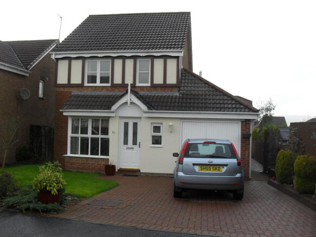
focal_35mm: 35
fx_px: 319
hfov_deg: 52.6
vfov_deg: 40.7
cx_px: 158
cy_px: 118
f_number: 3.2
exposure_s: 1/125
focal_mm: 6.3
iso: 100
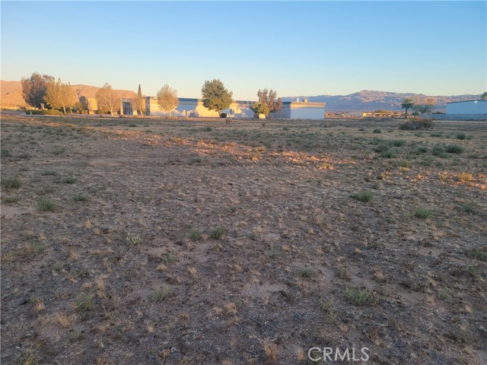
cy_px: 182
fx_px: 366
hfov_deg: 67.3
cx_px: 244
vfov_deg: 53.1
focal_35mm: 26
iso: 40
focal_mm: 5.4
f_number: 1.8
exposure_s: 1/290
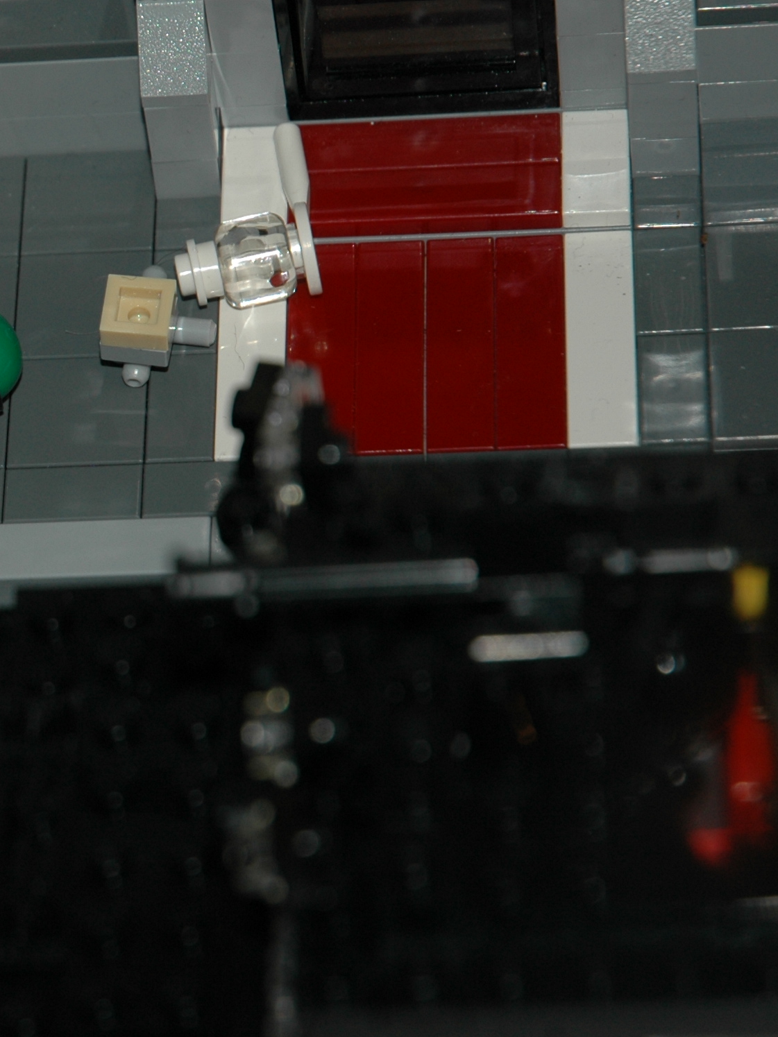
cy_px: 388
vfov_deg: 9.7
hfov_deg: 7.3
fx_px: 6084
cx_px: -161
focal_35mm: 203
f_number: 4.5
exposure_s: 1/60
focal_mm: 70
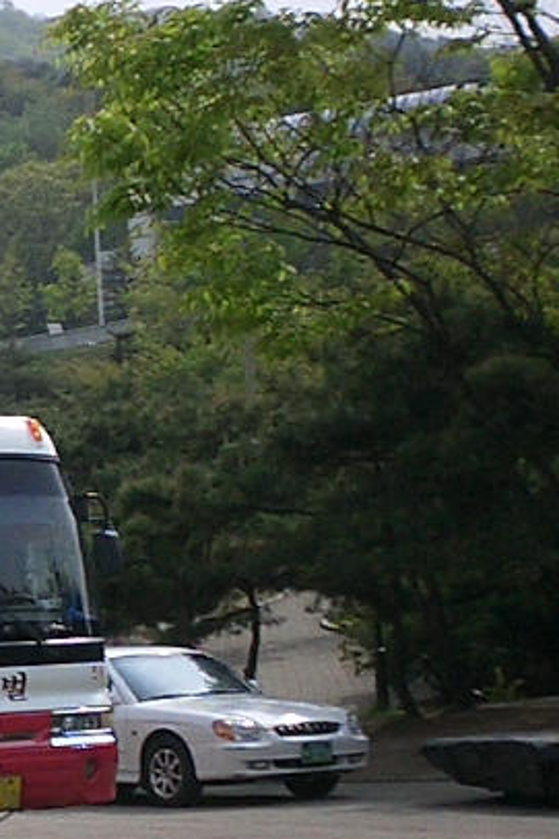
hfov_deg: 10.7
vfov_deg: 16.8
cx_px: -398
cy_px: 689
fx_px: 2820
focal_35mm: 121
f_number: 3.5
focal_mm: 5.6
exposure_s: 1/1250
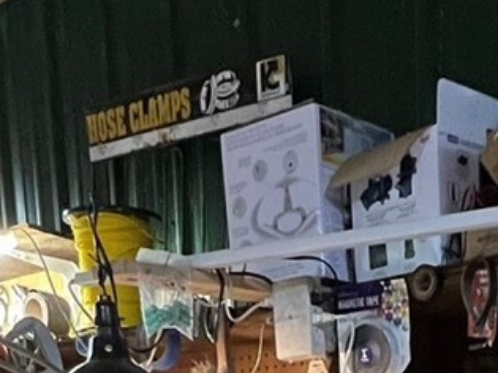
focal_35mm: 66
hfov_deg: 28.7
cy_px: 763
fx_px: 949
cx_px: 406
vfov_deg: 16.5
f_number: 1.8
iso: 400
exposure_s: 1/60
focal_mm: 1.57
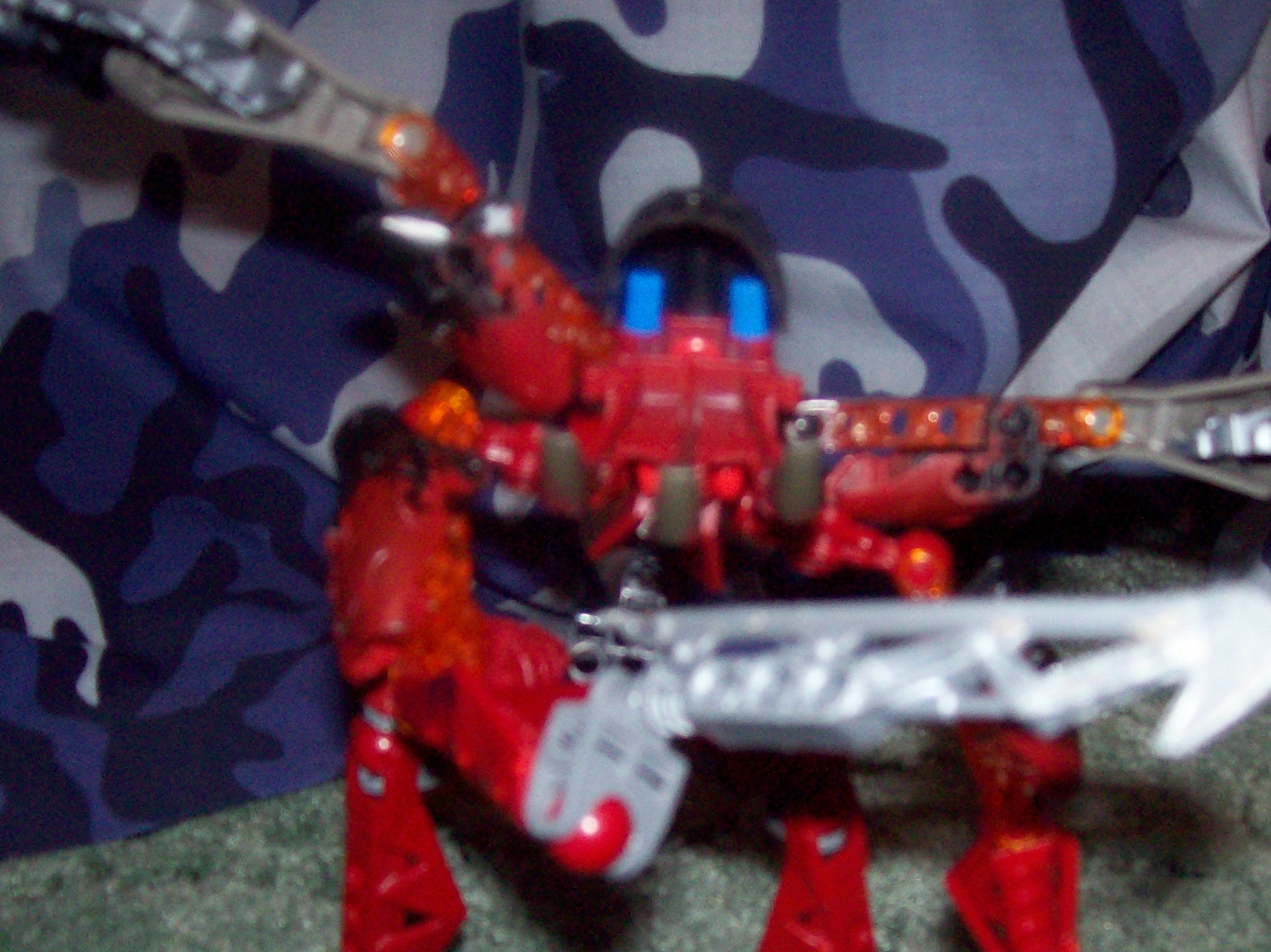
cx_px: 756
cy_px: 624
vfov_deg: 28.9
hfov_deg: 38.1
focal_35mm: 50
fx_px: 1835
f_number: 2.7
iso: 140
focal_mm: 6
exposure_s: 1/64
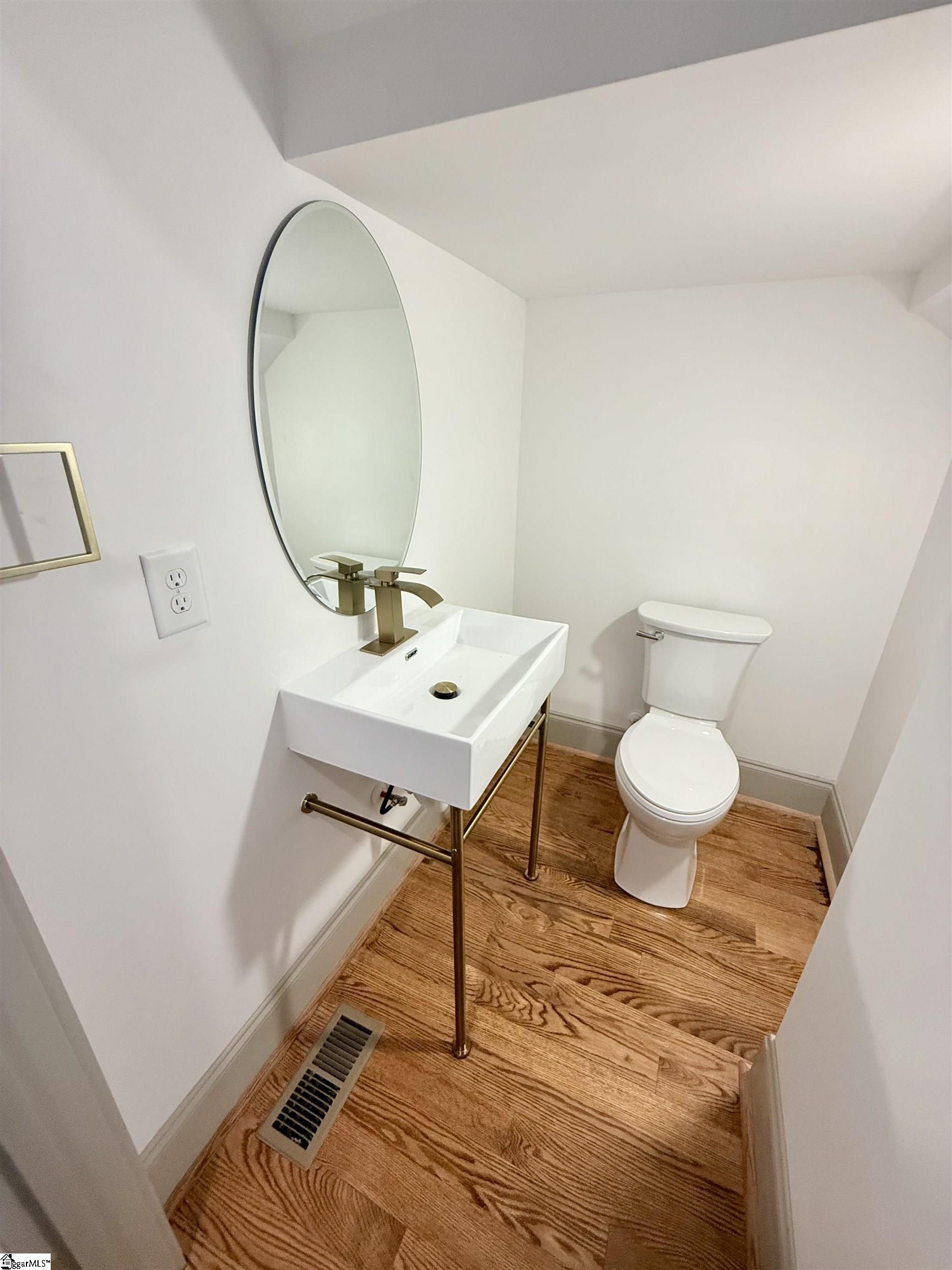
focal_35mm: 14
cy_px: 635
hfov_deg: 85.7
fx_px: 513
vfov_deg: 102.1
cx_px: 476
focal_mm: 2.22
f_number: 2.2
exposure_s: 1/120
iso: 200
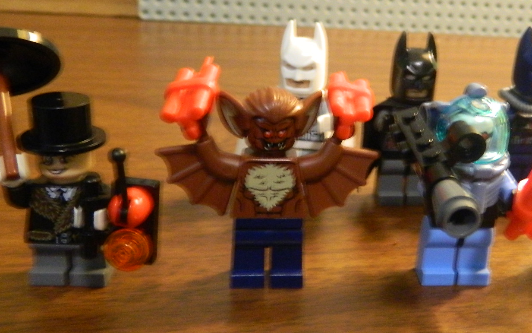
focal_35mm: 44
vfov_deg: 29.2
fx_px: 638
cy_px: 152
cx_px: 358
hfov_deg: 44.5
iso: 400
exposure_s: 1/10
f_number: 3.1
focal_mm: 4.5
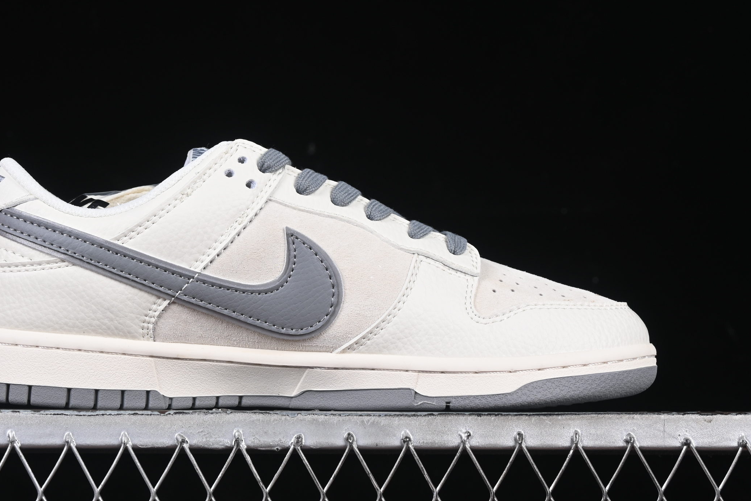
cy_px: 203
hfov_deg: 20.2
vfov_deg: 13.5
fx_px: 2107
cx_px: 290
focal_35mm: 101
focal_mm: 50
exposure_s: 1/80
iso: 160
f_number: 8
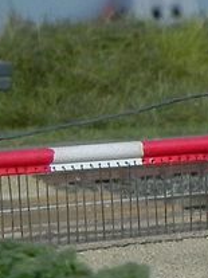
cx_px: 549
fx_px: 2262
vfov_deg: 7.0
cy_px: 265
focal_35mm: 282
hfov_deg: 5.1
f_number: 8
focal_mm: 10.3
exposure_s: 1/27.5
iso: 200
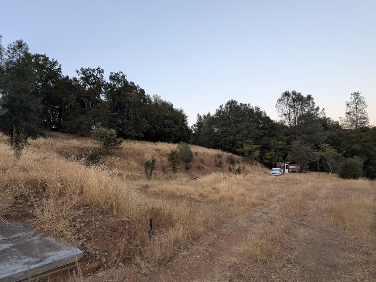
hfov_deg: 84.4
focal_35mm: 19
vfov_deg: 68.4
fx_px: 206
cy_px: 160
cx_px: 169
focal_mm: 2.22
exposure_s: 1/110
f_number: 2.2
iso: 127
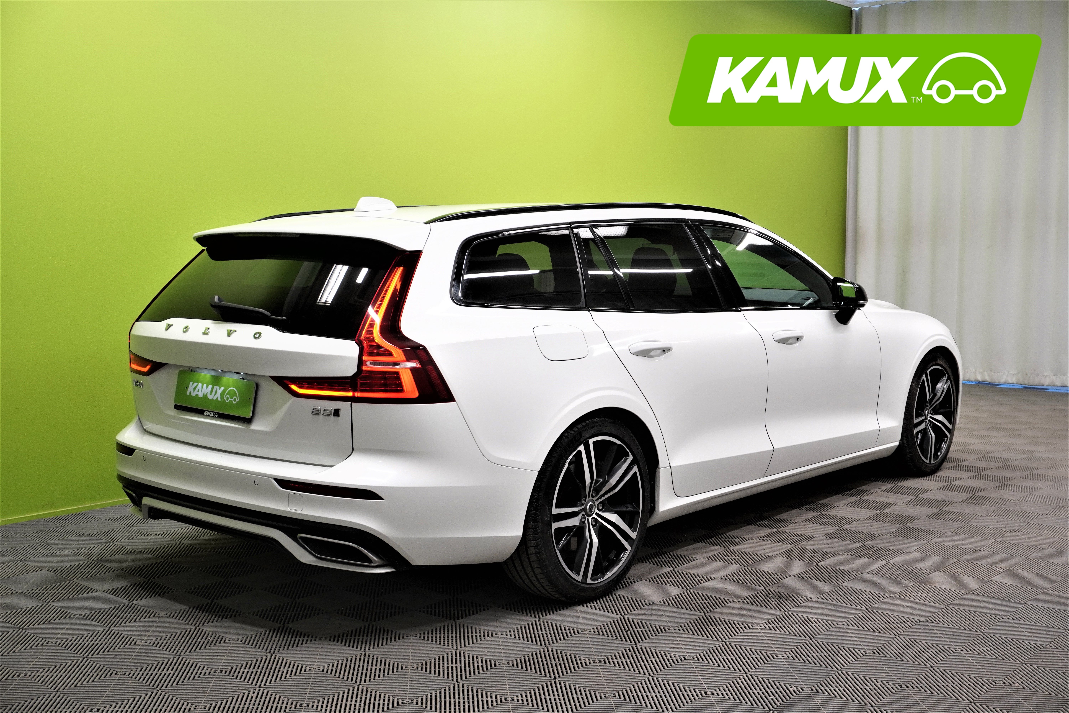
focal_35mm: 40
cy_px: 356
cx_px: 534
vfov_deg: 33.0
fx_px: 1203
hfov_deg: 47.9
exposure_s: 1/15
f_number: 9
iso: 400
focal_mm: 27
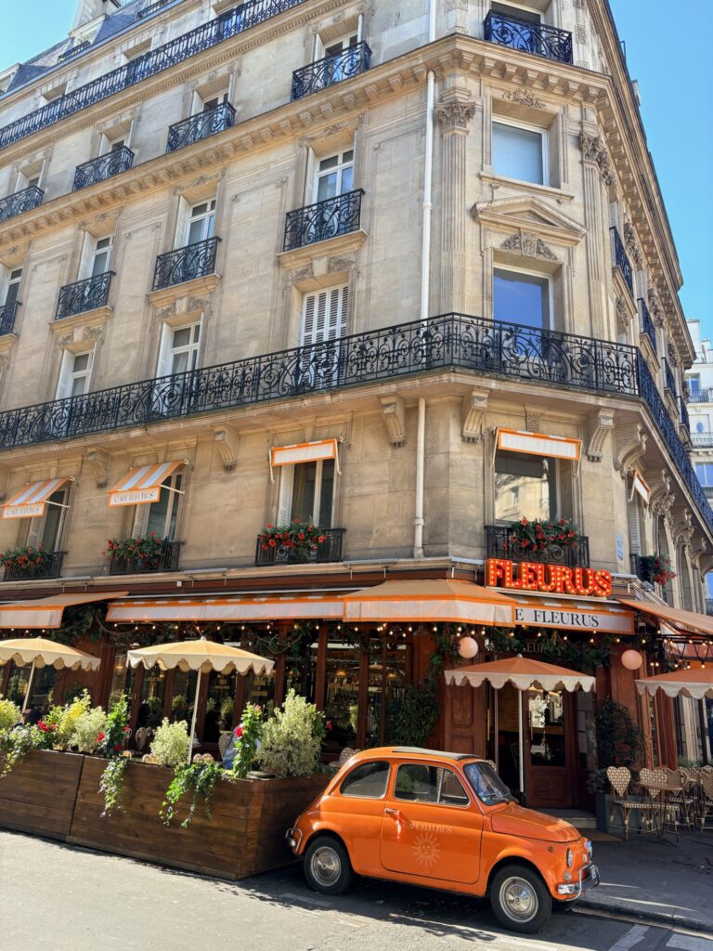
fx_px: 714
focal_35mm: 26
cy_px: 476
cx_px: 356
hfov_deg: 53.1
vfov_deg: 67.3
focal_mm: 5.96
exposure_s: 1/482
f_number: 1.6
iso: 50
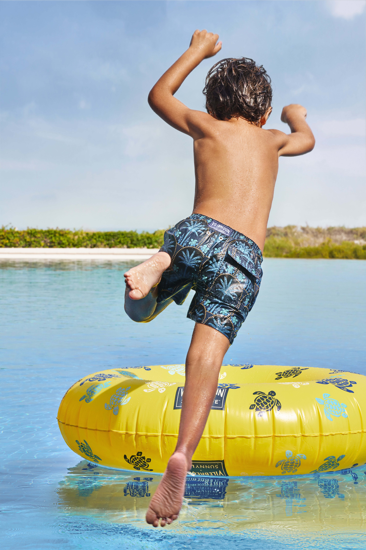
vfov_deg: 17.2
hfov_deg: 11.5
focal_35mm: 119
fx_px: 1815
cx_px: 183
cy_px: 275
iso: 640
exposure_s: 1/400
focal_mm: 119
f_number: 16
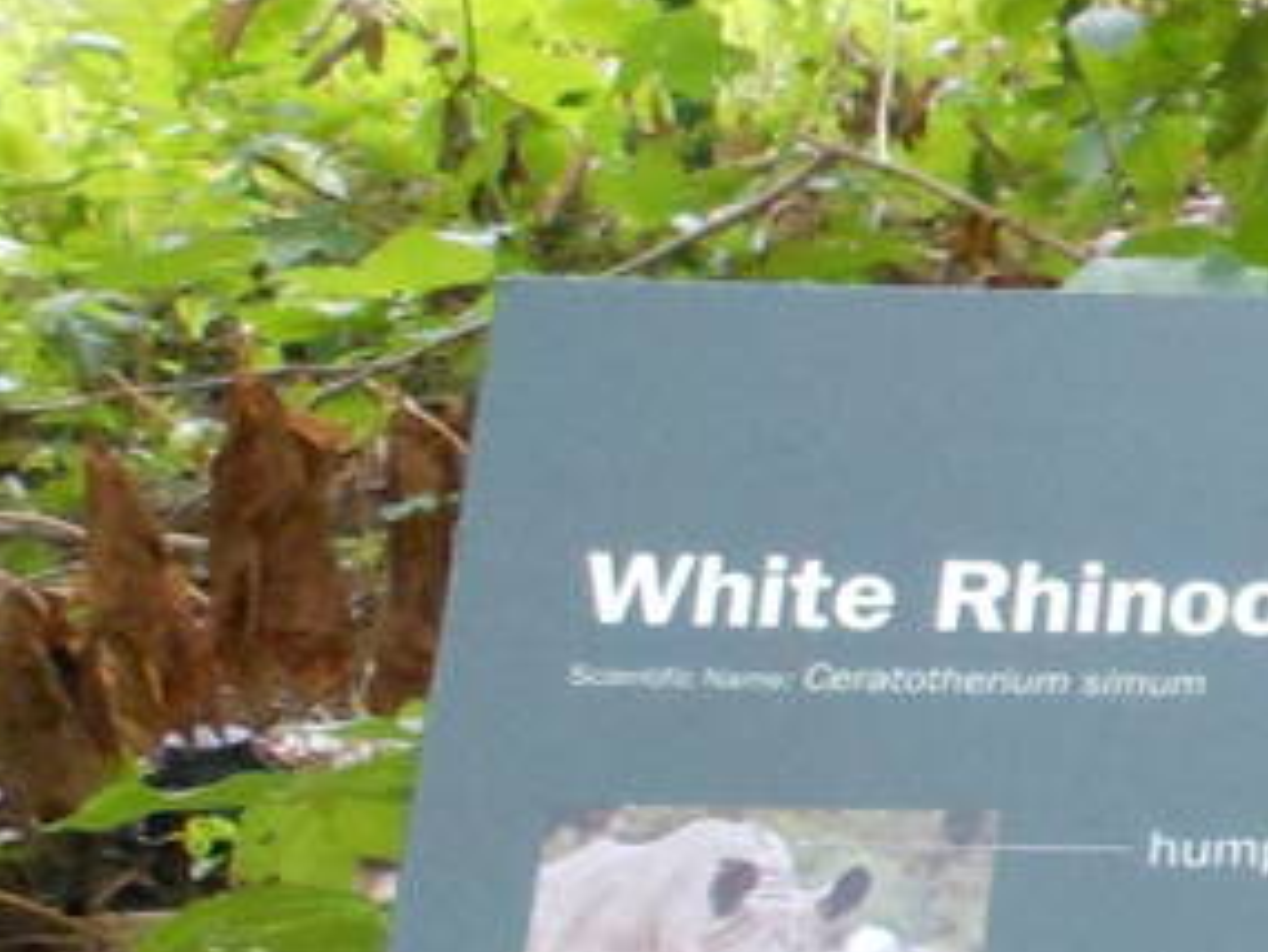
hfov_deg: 10.5
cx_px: 3199
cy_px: 1237
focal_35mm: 157
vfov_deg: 9.3
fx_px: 5753
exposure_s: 1/20
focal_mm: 5
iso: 400
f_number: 3.7
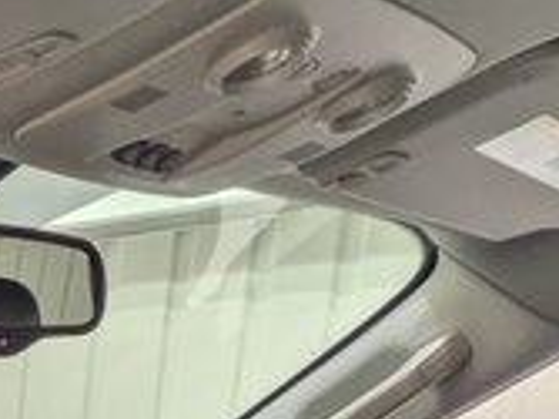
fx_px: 1388
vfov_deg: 12.5
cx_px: -345
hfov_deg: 19.1
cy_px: 1069
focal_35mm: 86
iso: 59
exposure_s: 1/25
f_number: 2.2
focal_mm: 1.83
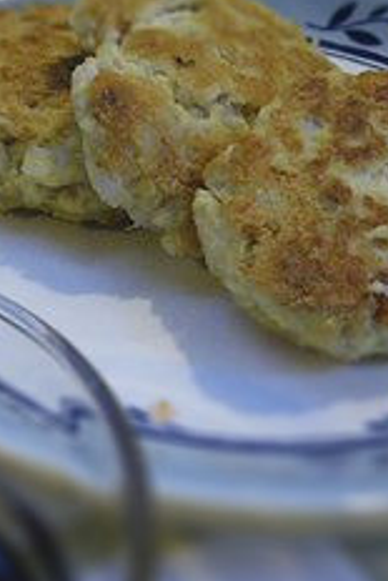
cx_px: 75
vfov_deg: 32.8
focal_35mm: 61
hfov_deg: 22.0
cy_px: 321
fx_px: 985
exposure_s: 1/25
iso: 800
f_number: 3.8
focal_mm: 6.1
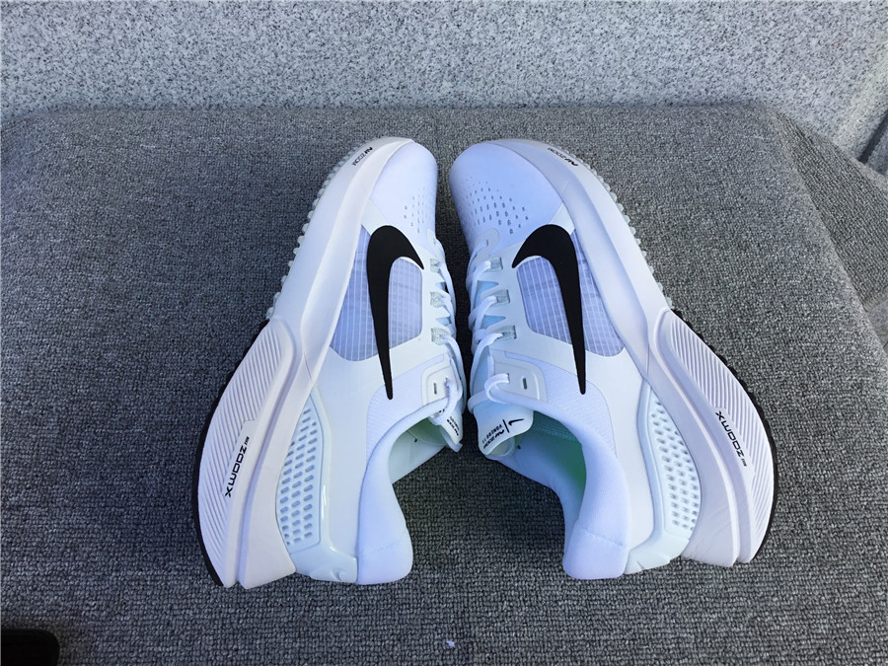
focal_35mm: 31
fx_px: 795
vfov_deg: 45.4
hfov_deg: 58.4
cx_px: 444
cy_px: 333
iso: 25
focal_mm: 3.3
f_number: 2.4
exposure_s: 1/240
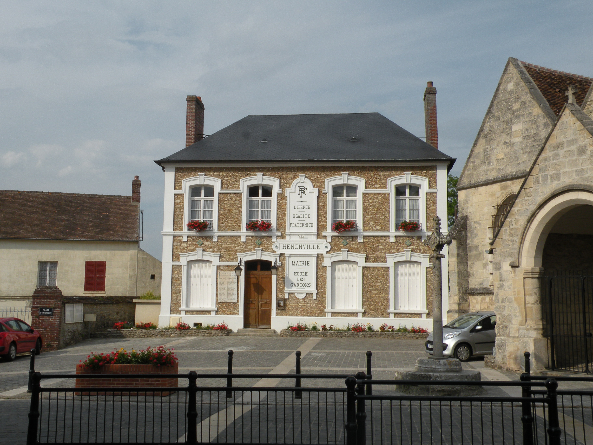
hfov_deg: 44.8
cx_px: 296
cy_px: 222
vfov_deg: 34.3
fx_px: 719
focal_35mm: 42
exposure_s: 1/358
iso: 64
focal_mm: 7.4
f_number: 7.1
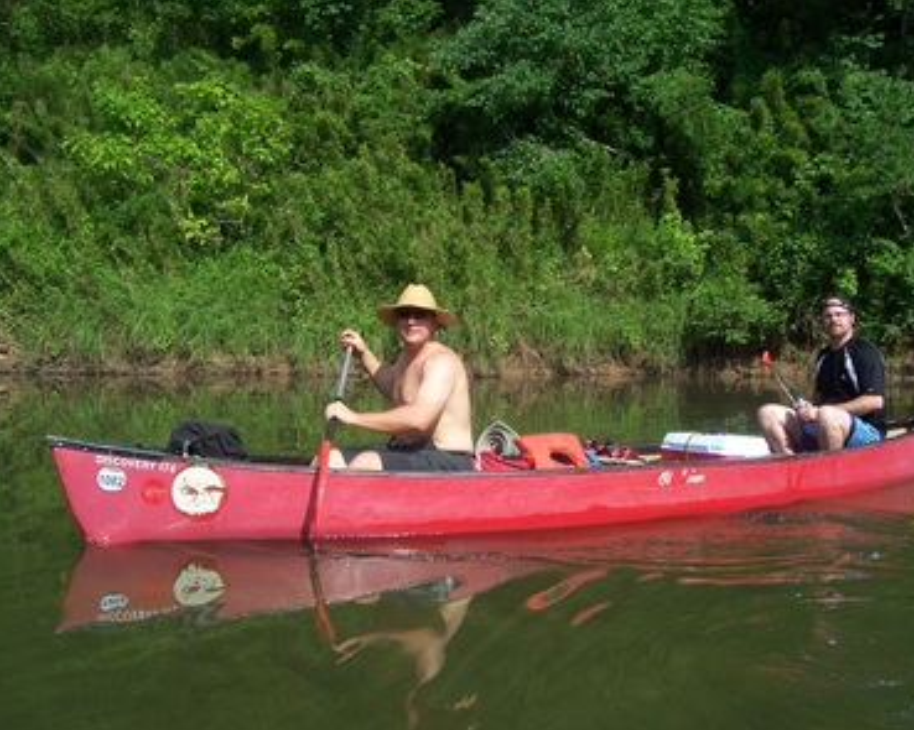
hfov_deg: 50.3
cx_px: 468
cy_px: 369
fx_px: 974
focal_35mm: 36
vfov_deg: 41.1
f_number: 5.6
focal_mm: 5.6
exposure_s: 1/350
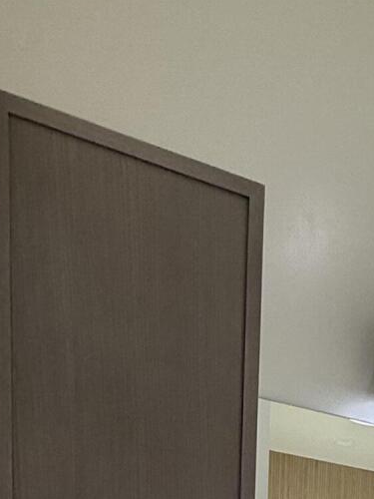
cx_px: 365
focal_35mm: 56
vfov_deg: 23.9
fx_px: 807
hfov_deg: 25.0
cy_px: 813
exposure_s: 1/269
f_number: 2.2
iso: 64
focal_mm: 2.22
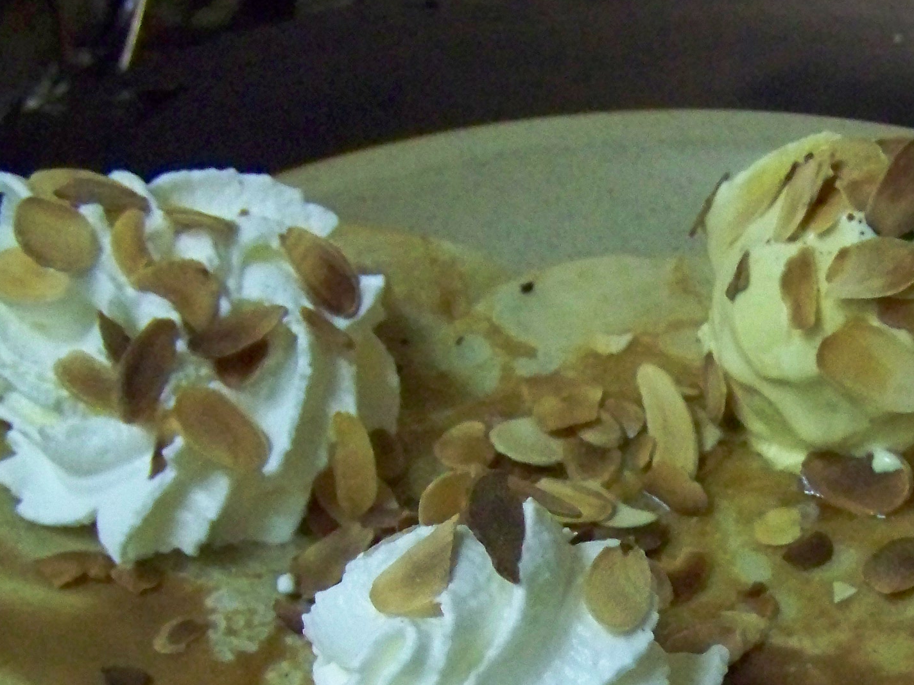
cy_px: 712
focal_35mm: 82
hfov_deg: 23.5
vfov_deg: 17.5
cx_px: 712
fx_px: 2165
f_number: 2.8
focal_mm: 6.3
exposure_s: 1/60
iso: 640
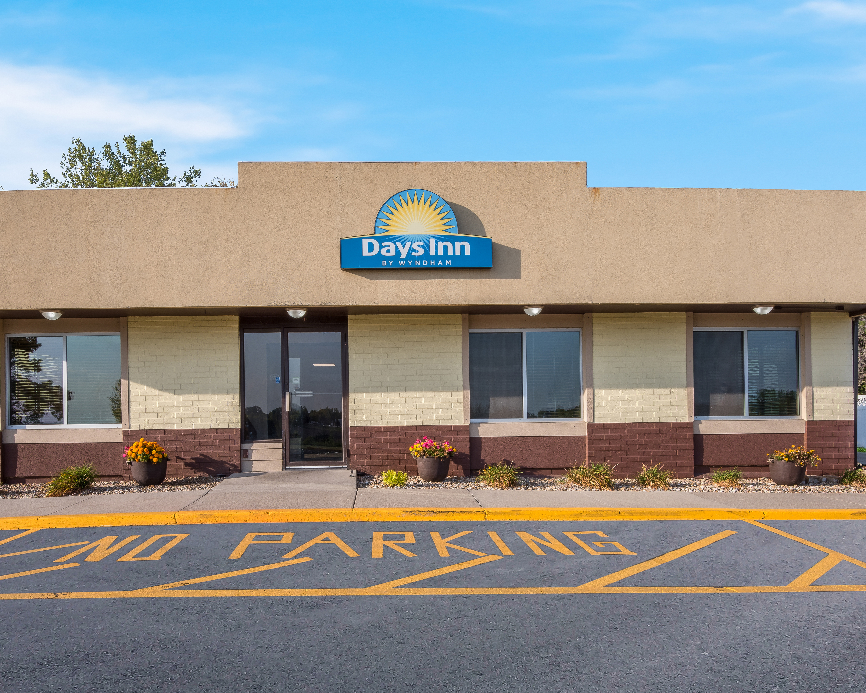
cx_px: 402
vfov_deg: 70.9
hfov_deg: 83.2
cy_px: 346
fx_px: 487
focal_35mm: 19
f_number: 16
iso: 100
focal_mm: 16
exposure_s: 1/10
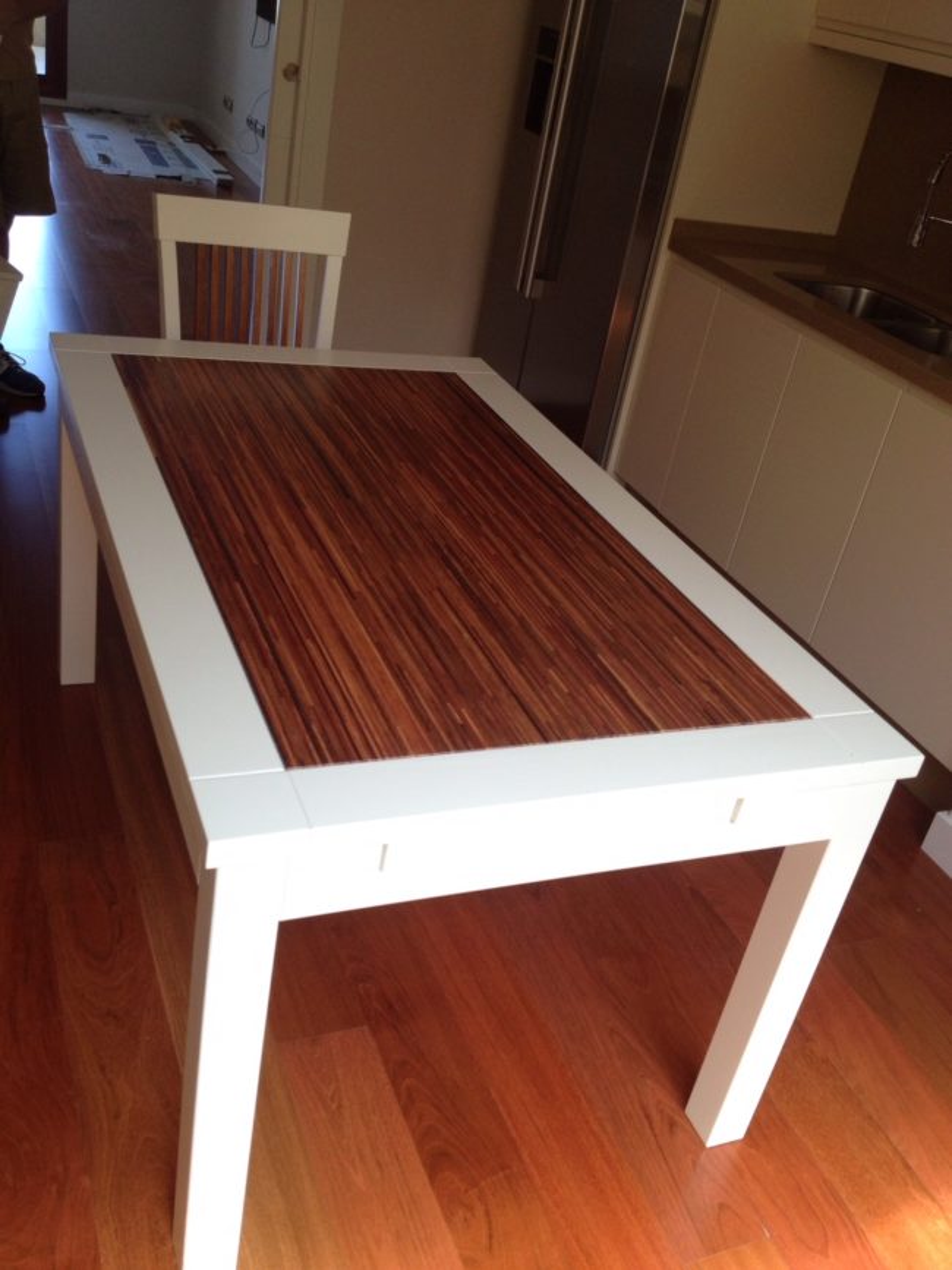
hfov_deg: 40.7
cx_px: 476
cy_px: 635
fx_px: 1284
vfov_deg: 52.6
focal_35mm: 35
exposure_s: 1/120
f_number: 2.4
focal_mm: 4.28
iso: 80
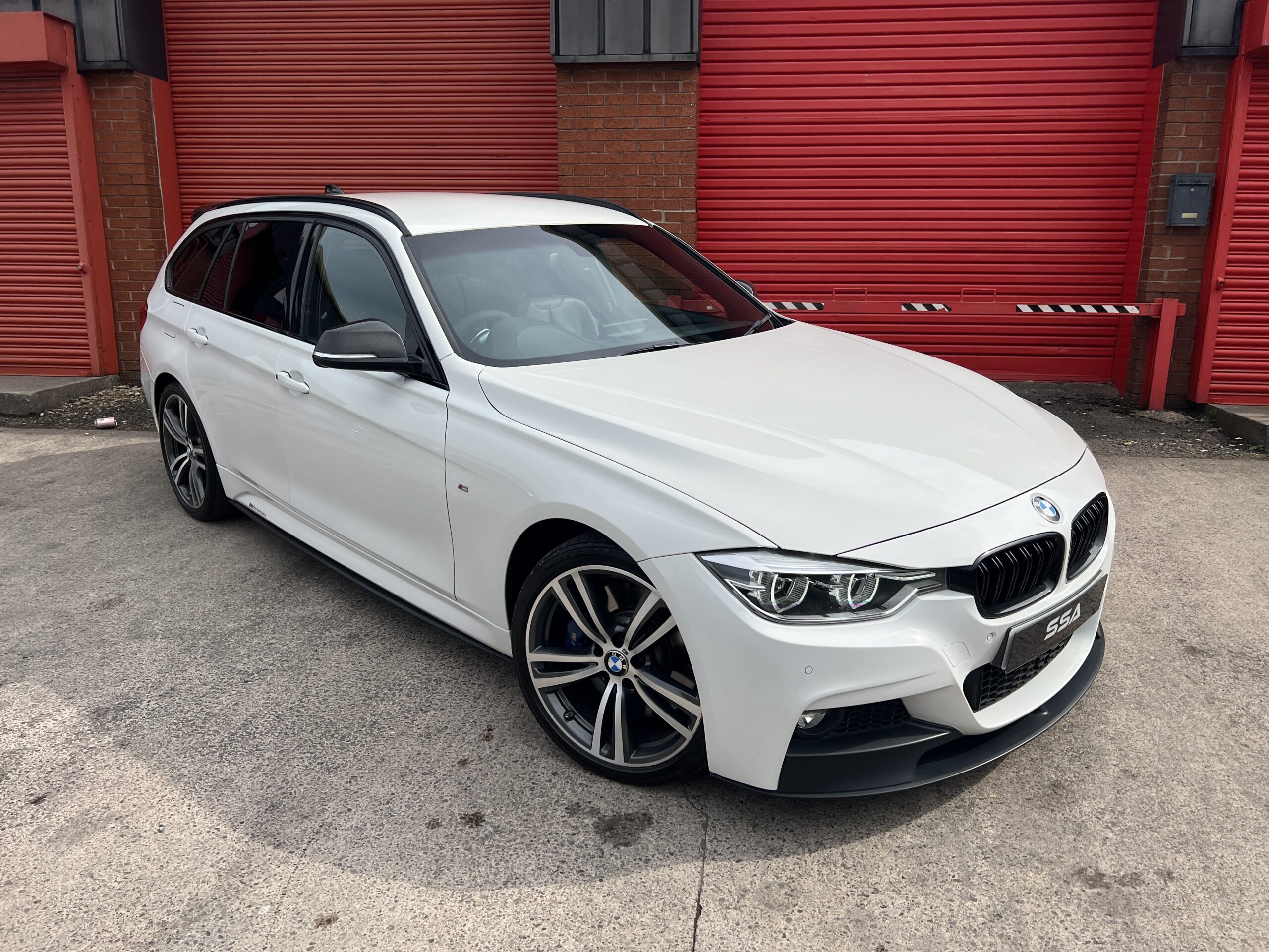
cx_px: 634
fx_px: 953
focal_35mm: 26
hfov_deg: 67.3
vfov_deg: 53.1
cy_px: 476
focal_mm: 5.7
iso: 50
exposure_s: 1/5076
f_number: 1.5
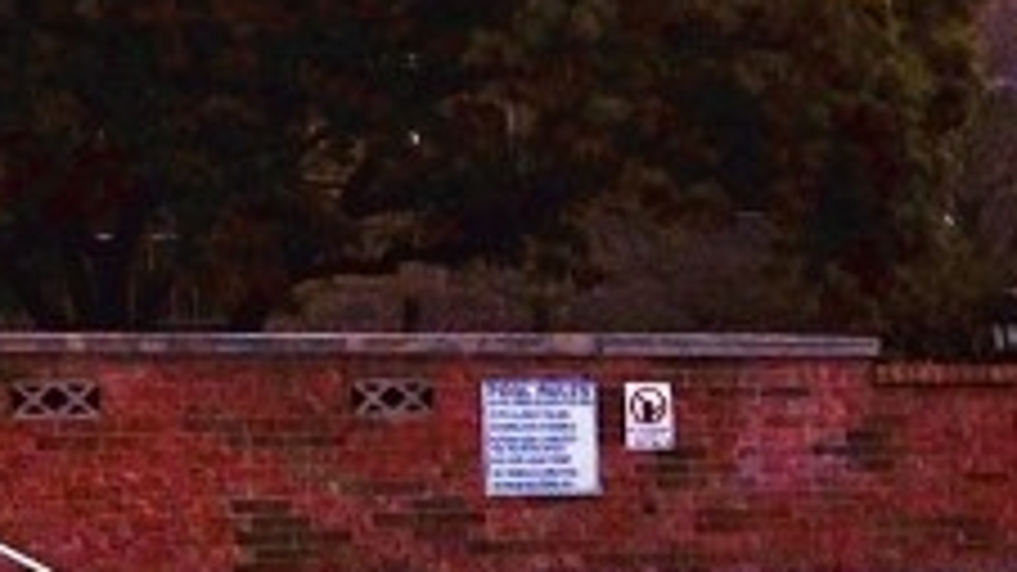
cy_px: 883
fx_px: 4395
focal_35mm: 163
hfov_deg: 12.0
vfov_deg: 7.3
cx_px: 1904
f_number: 2.4
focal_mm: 4.12
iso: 50
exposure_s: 1/553
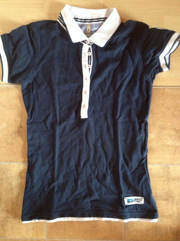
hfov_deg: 40.7
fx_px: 243
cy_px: 120
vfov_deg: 52.6
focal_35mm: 35
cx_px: 90
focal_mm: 4.28
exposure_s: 1/15
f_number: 2.4
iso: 500
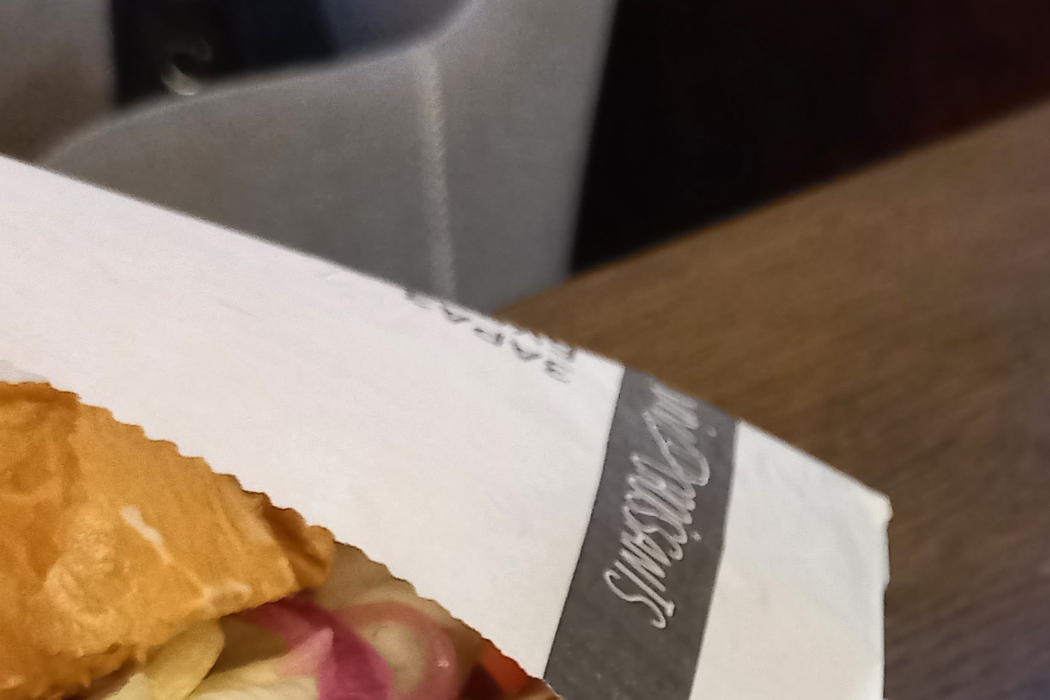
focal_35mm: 87
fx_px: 2537
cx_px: 976
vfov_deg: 14.5
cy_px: 1091
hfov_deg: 22.7
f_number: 1.8
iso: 320
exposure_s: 1/33
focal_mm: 4.6
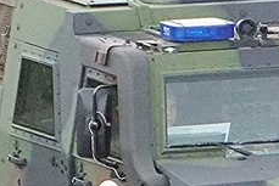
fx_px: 4524
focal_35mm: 583
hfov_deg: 3.5
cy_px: 194
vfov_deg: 2.4
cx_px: 290
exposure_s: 1/2000
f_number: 6.3
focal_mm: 111.4
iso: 4000
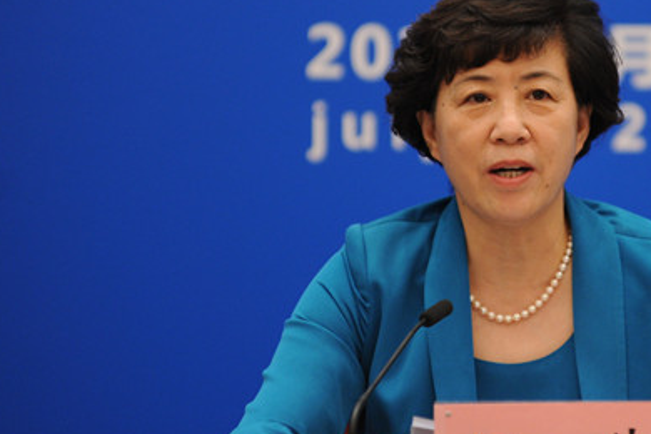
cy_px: 129
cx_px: 549
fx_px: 7414
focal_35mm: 410
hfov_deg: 5.0
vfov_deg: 3.4
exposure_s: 1/500
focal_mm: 200
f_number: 2.8
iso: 1600
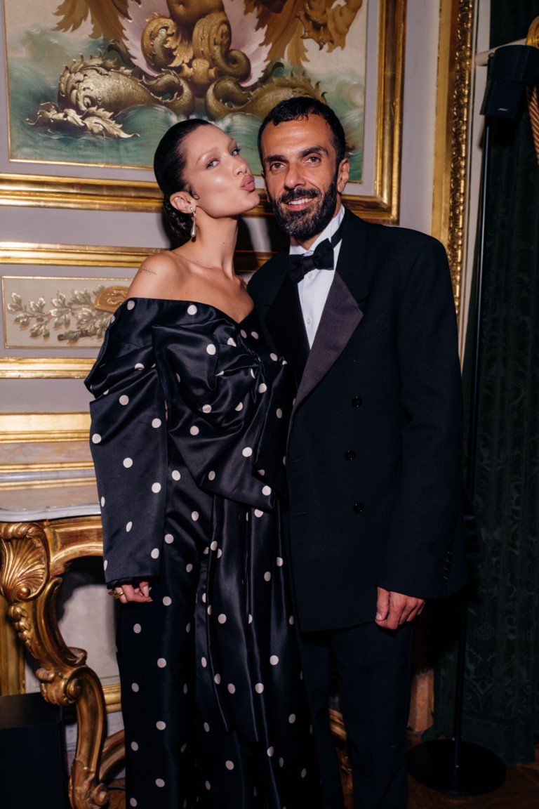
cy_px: 404
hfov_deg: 46.4
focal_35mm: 28
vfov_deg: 65.5
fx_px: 629
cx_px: 270
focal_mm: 28
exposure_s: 1/250
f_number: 4.5
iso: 400
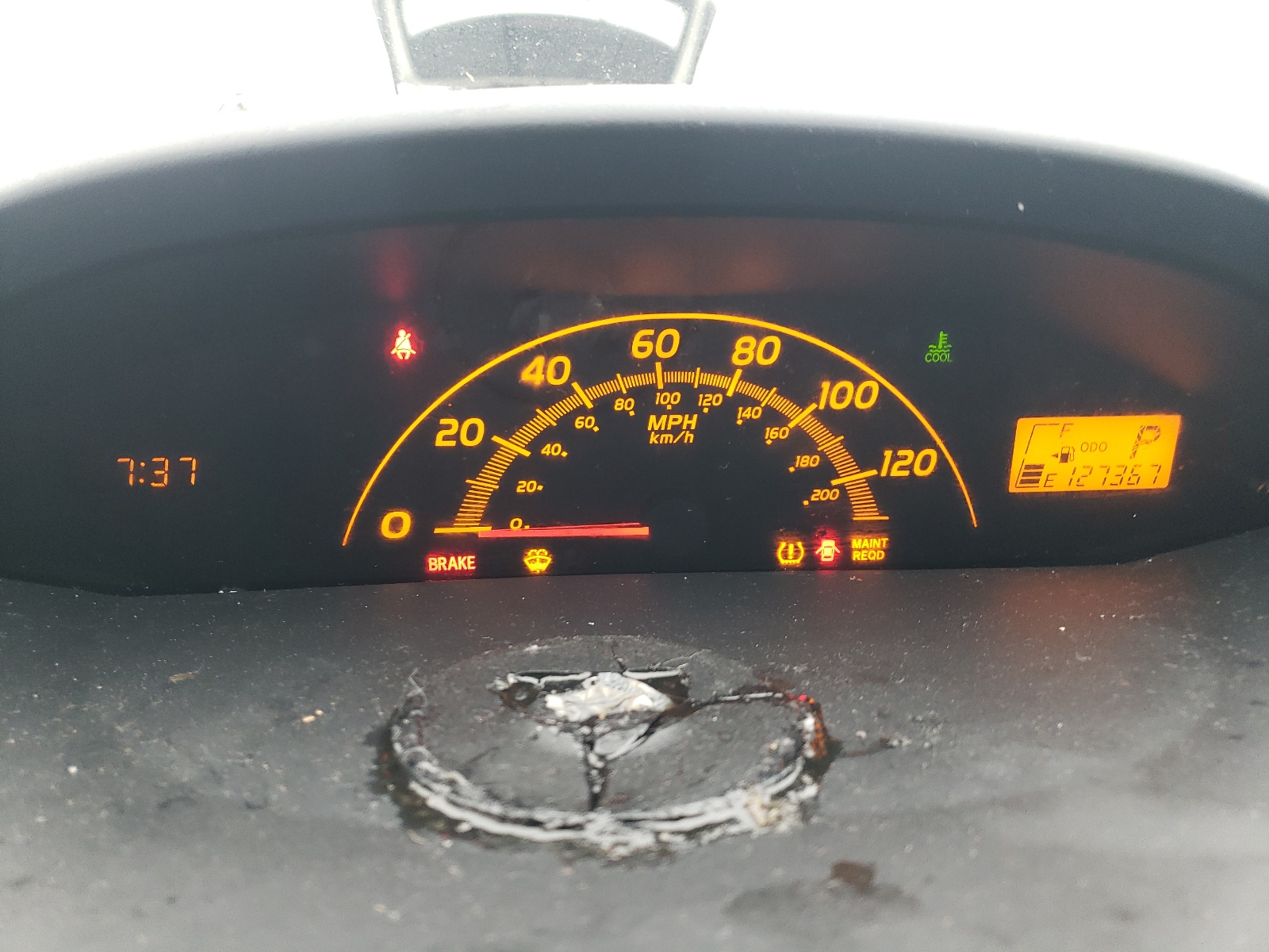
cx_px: 634
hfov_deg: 67.3
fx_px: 953
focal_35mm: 26
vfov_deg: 53.1
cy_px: 476
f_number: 1.5
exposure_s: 1/60.2
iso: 107
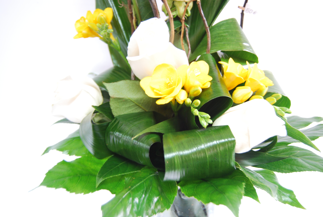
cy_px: 108
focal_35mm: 34
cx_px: 162
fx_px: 310
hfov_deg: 55.0
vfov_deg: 38.5
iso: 400
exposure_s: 1/3
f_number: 4
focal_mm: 23
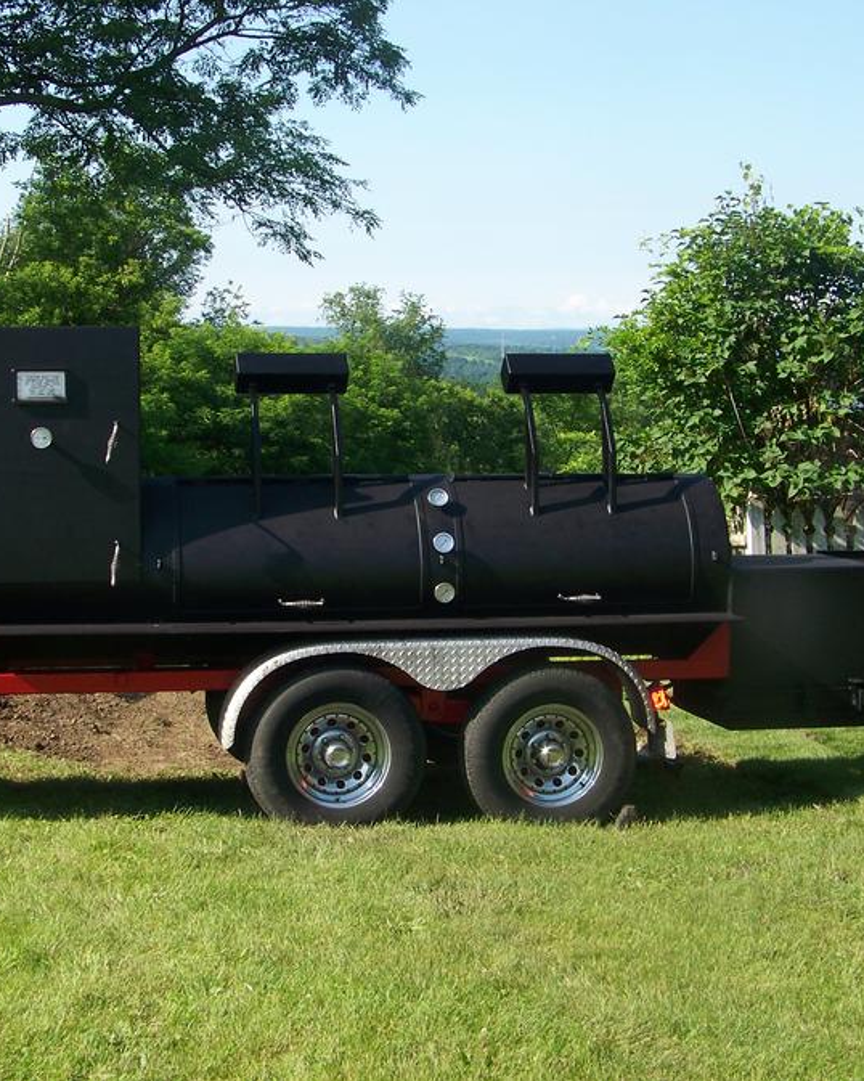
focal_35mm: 64
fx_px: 2047
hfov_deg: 23.8
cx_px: 342
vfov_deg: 29.6
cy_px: 540
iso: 64
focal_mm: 7.6
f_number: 5.6
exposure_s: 1/125
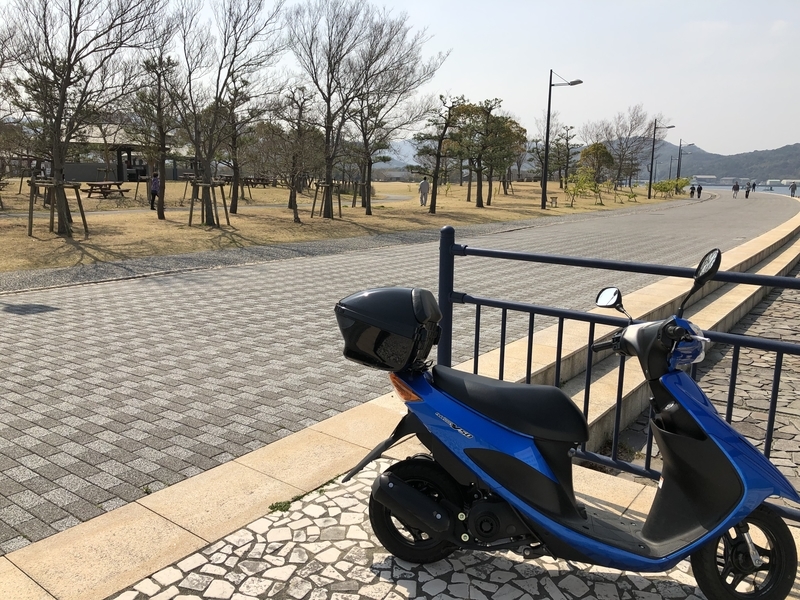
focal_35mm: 28
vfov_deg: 49.7
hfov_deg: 63.4
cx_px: 400
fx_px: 647
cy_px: 300
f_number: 1.8
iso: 20
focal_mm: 3.99
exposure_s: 1/2825
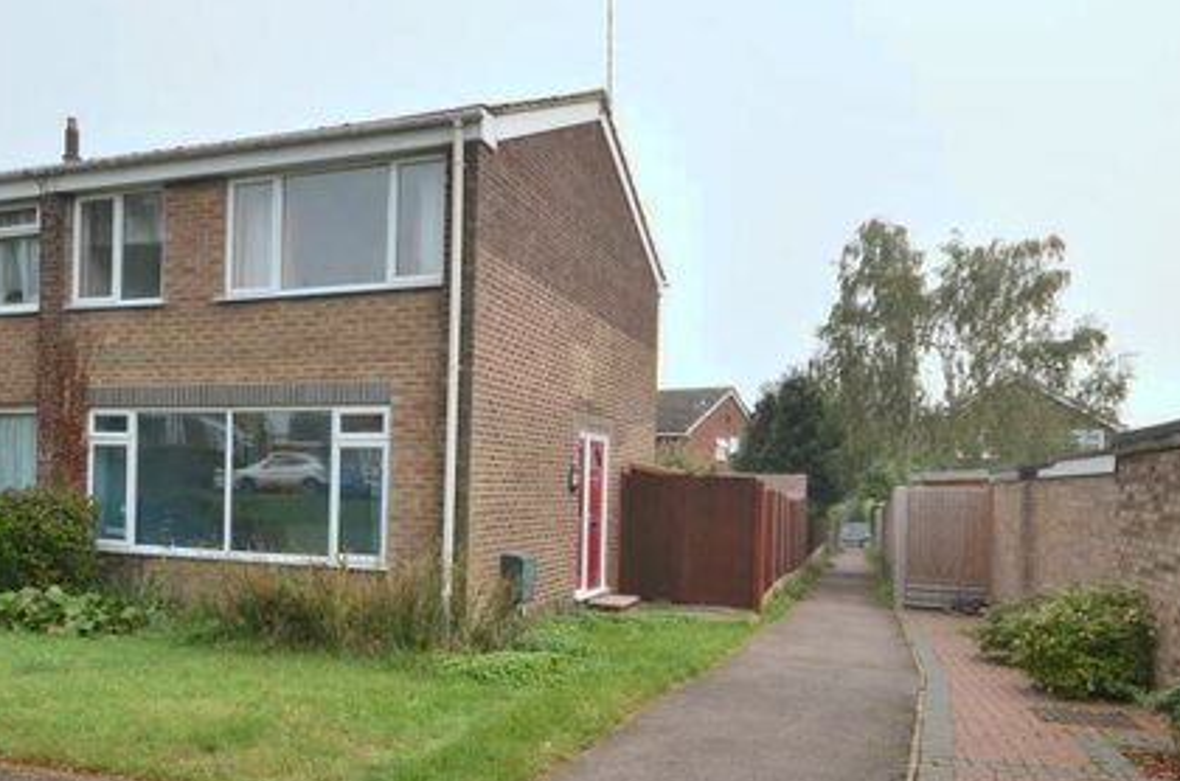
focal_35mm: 30
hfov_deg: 61.3
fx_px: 981
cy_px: 465
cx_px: 455
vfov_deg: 43.2
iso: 200
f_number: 8
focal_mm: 12
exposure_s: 1/250
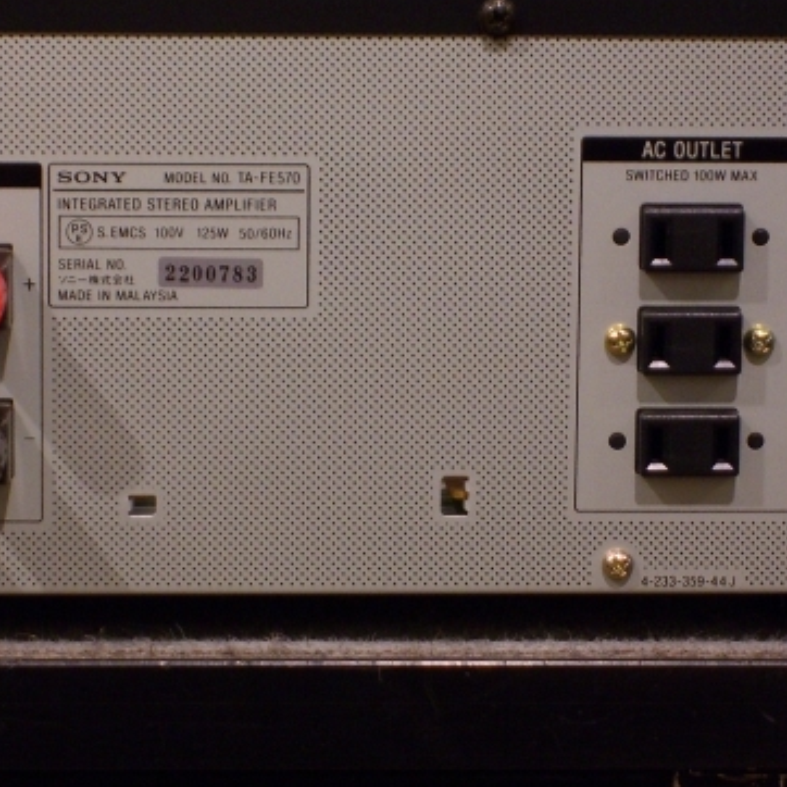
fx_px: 4578
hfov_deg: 9.8
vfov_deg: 9.8
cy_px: 300
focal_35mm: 178
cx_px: 407
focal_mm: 23.7
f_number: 5.1
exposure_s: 1/10
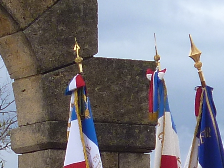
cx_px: -77
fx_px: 1546
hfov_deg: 8.2
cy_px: 314
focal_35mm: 239
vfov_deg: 6.1
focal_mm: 6.4
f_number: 3.5
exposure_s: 1/320
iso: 100
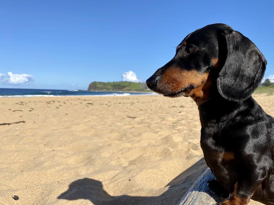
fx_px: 261
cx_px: 166
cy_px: 125
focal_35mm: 33
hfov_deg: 54.9
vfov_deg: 42.7
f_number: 1.8
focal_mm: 4.25
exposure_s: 1/3731
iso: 32
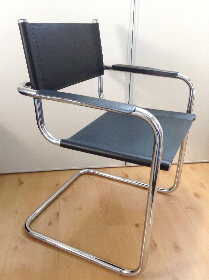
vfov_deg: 52.7
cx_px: 104
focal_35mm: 35
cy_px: 140
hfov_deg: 40.6
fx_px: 283
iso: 100
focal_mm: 4.28
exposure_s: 1/15
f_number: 2.4
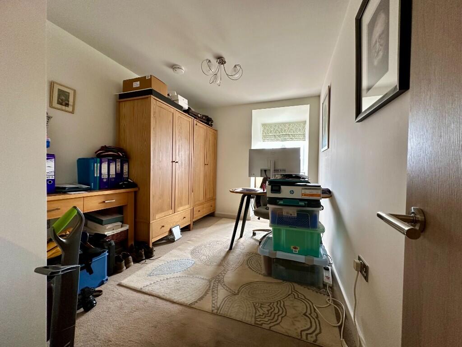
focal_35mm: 14
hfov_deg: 102.1
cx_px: 231
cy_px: 174
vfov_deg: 85.7
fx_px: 187
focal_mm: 2.22
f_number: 2.2
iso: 250
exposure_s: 1/50
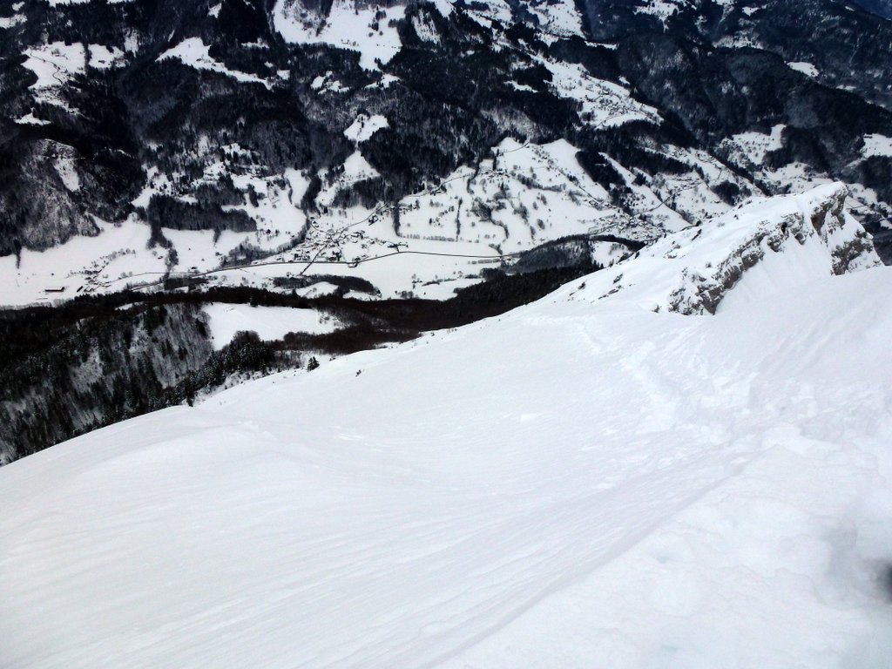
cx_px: 446
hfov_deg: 71.6
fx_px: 618
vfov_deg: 56.8
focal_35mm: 24
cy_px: 334
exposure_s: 1/500
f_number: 4
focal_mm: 4.3
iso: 100
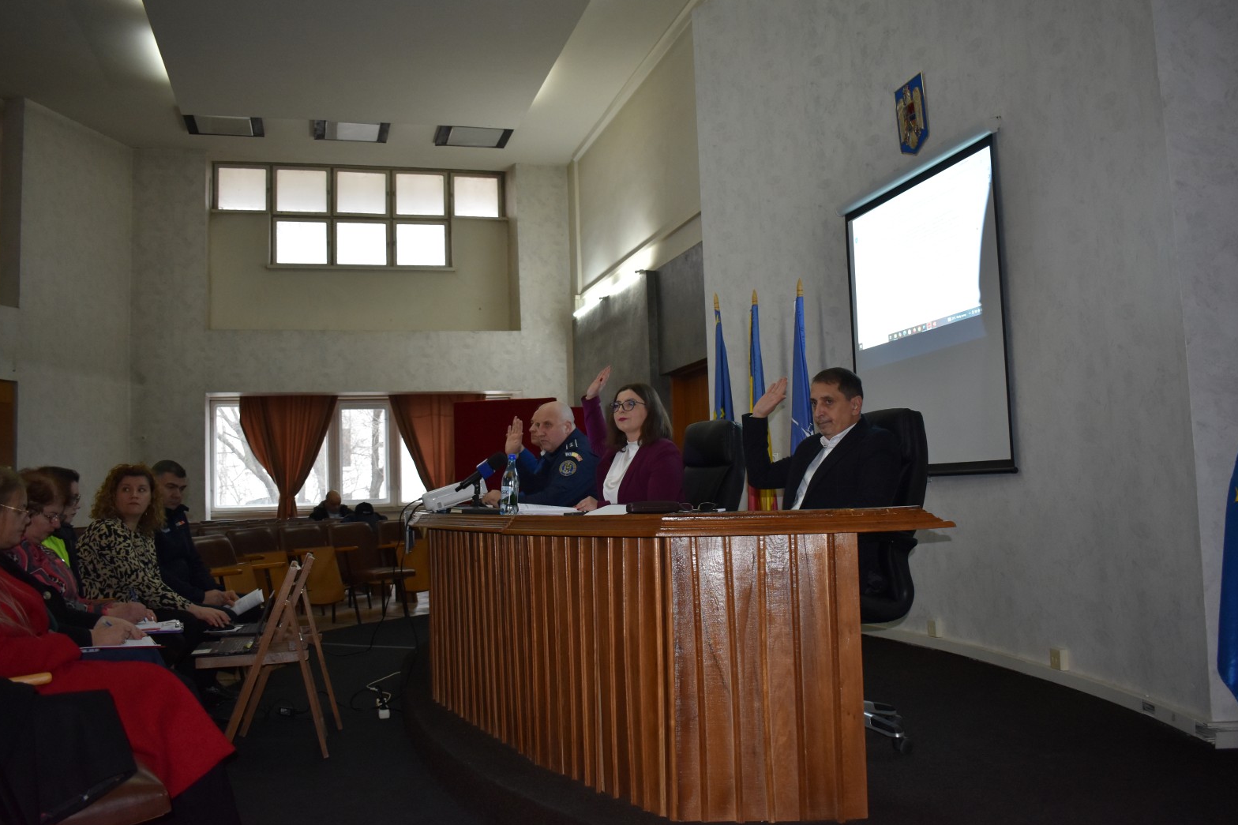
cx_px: 617
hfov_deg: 60.3
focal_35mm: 31
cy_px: 407
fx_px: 1066
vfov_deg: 42.3
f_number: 3.5
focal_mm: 20
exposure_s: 1/125
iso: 1000
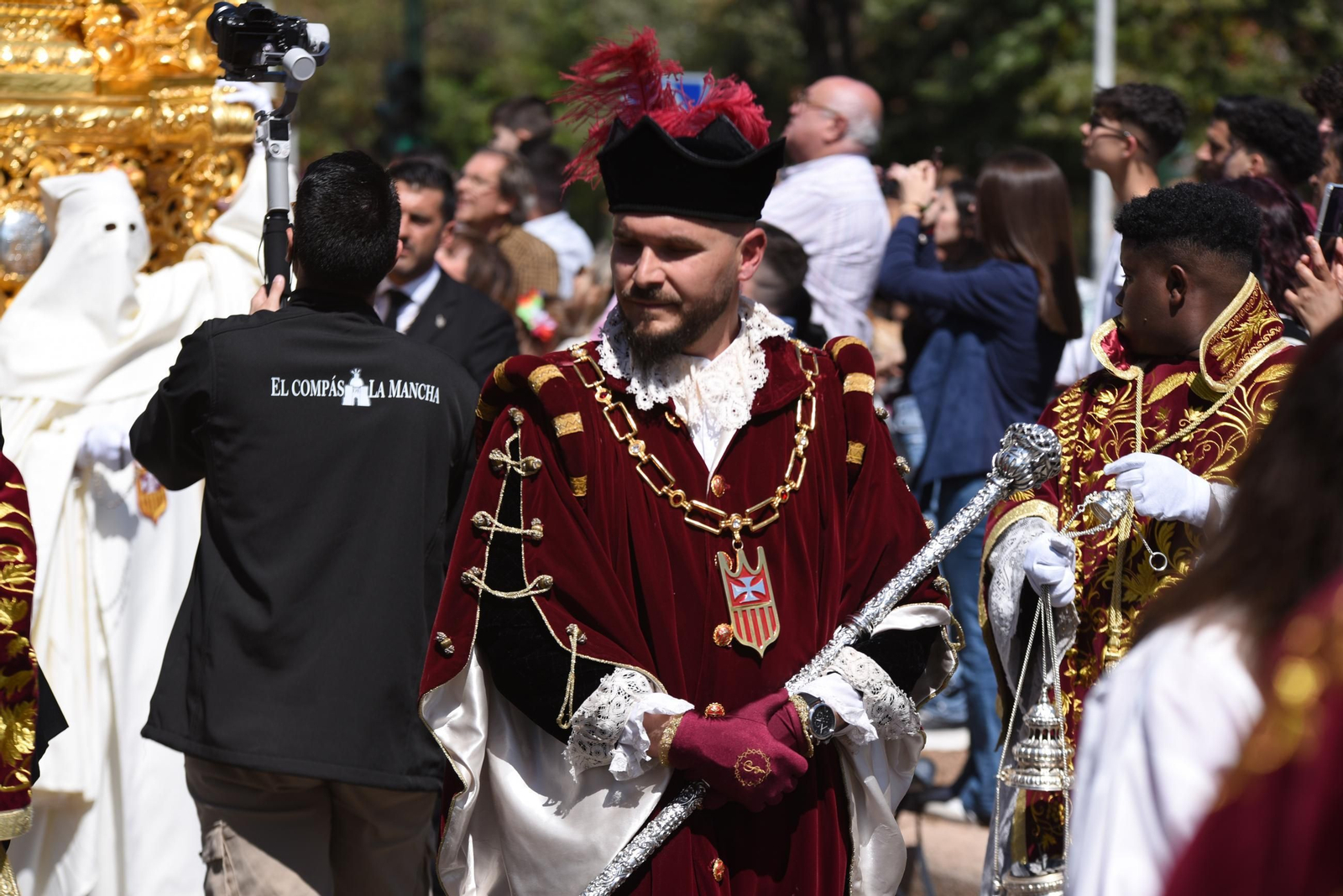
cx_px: 672
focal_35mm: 140
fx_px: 5224
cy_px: 448
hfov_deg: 14.6
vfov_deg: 9.8
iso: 100
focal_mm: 140
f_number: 4.5
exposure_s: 1/800
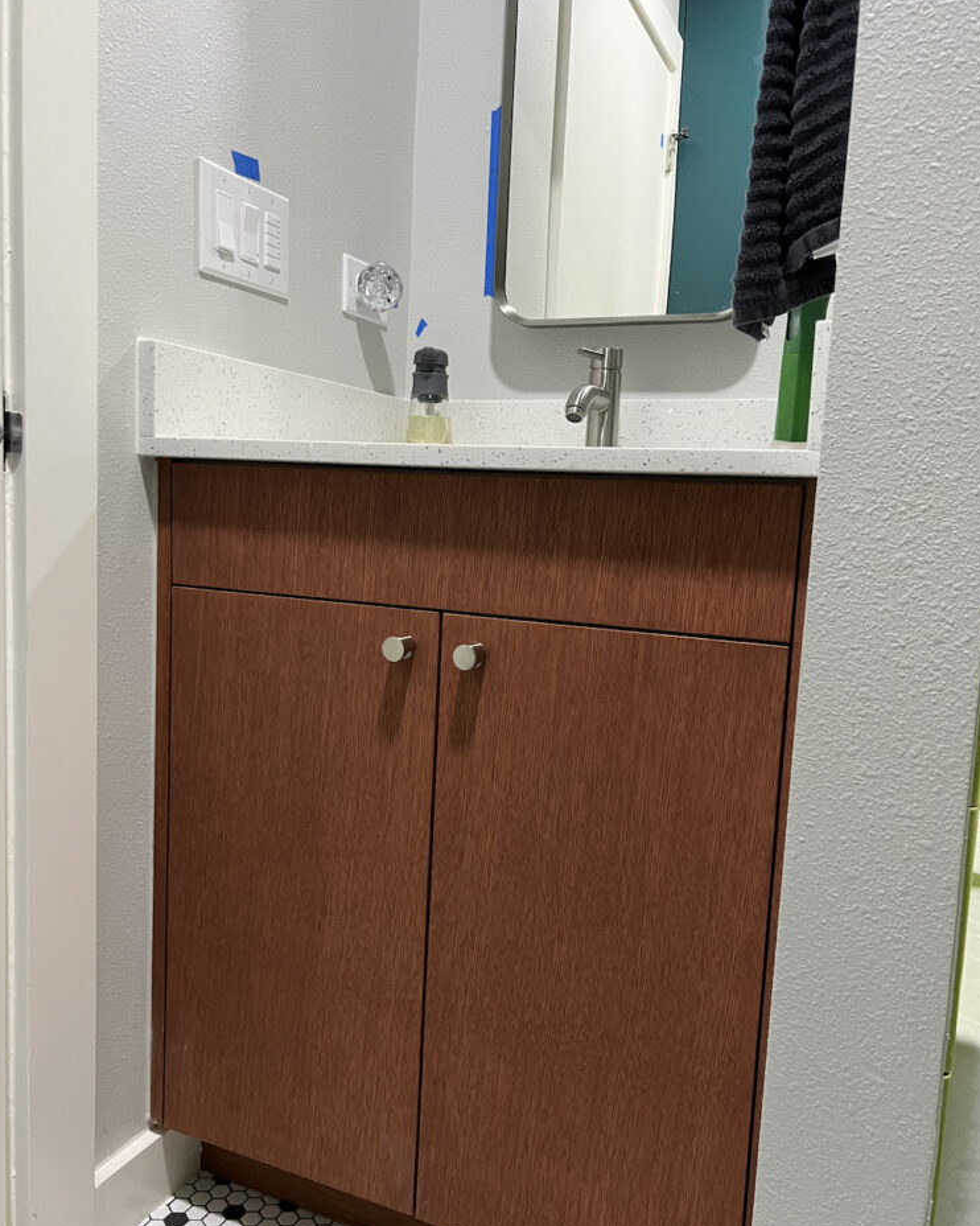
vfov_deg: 62.2
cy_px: 620
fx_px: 1015
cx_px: 481
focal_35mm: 28
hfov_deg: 51.5
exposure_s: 1/60
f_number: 1.5
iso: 320
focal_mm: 5.7
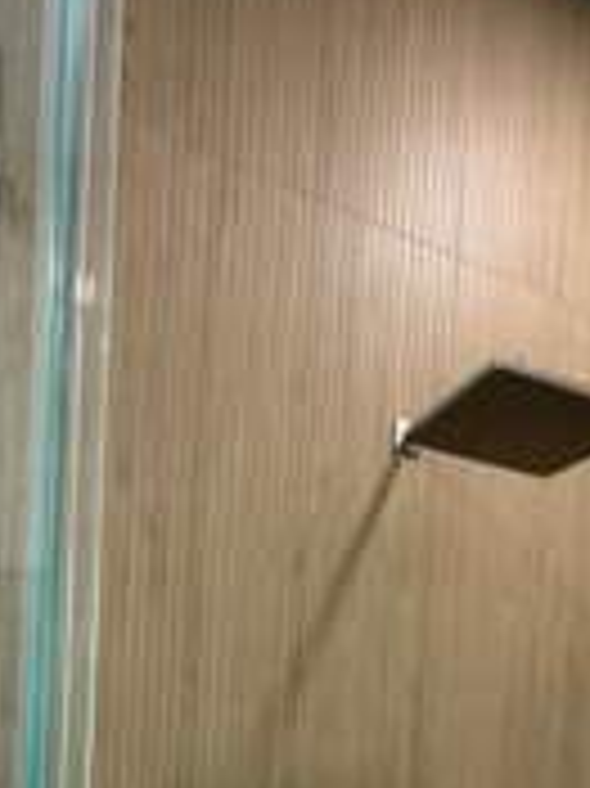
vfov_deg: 48.2
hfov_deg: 43.2
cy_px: 765
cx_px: 414
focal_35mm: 32
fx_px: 728
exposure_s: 1/117
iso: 320
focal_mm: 2.22
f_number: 2.2
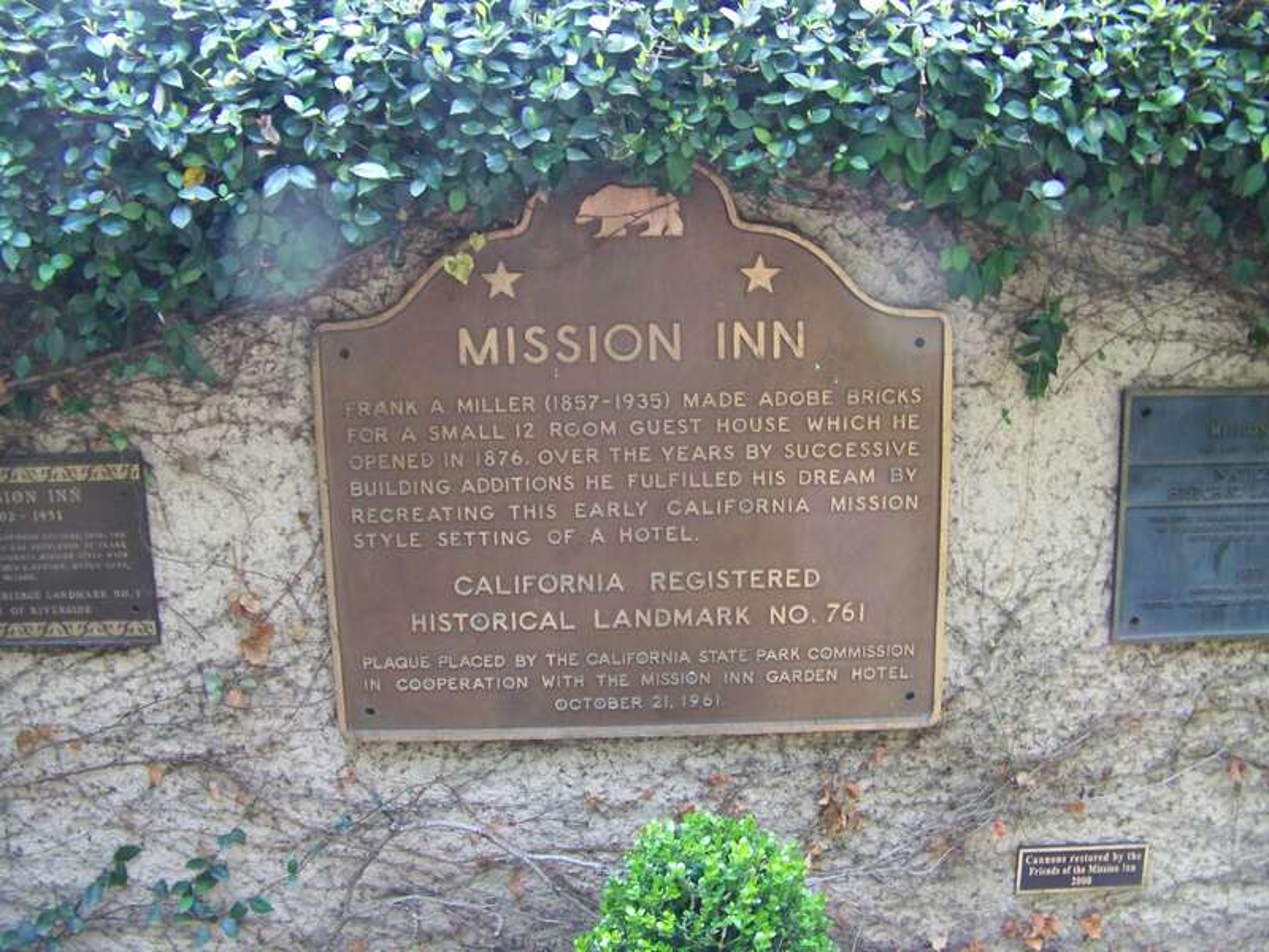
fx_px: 1320
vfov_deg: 39.7
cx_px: 634
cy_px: 476
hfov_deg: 51.4
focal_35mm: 36
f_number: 2.8
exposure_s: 1/30
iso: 320
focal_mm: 5.85
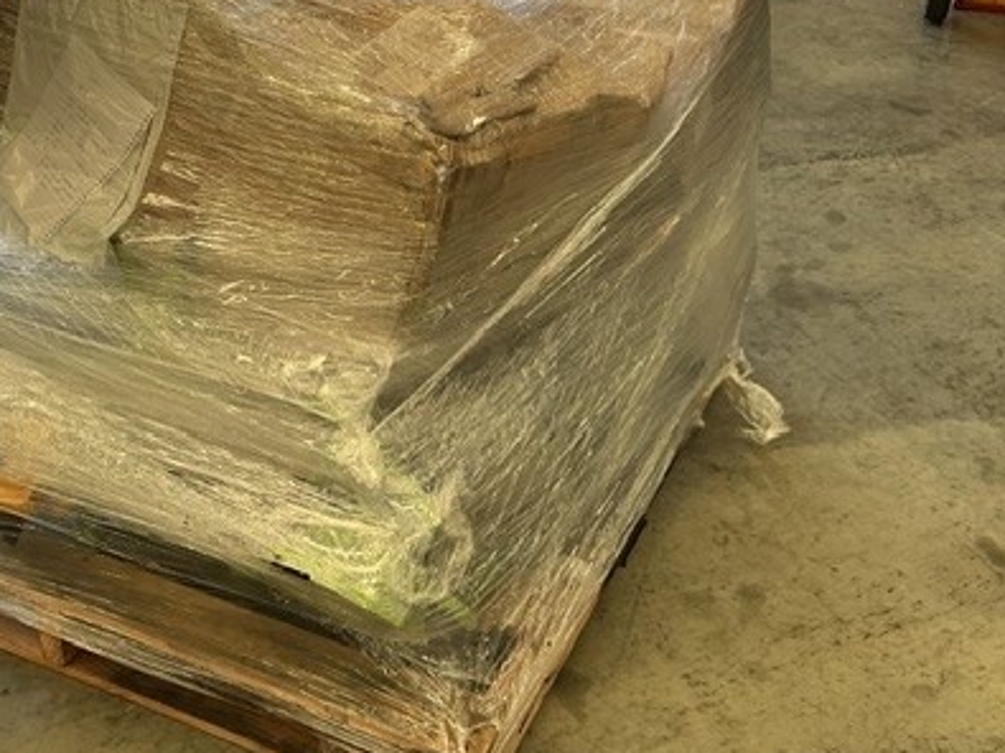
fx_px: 1364
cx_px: 361
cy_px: 333
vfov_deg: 30.8
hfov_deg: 40.1
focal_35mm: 47
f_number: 1.8
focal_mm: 3
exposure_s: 1/120
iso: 25
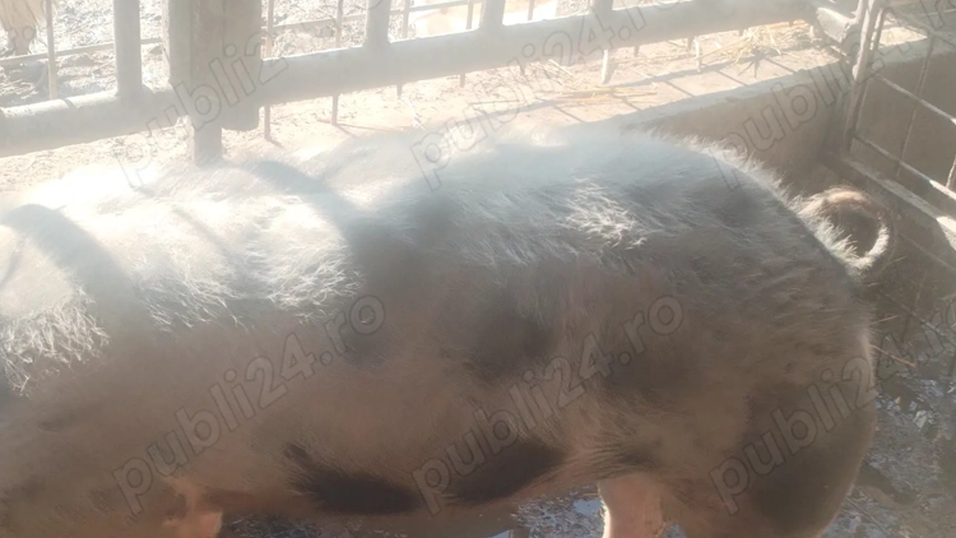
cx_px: 396
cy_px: 419
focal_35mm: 61
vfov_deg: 19.6
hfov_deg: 34.3
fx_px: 1546
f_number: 1.8
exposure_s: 1/236
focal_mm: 4.75
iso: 100
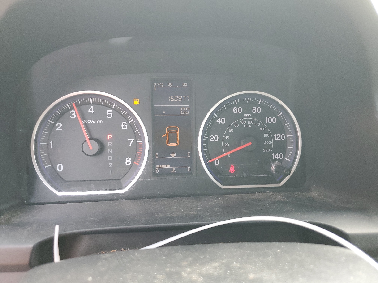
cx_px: 189
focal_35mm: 26
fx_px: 284
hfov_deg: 67.3
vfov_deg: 53.1
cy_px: 142
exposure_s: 1/120
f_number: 1.5
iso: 99
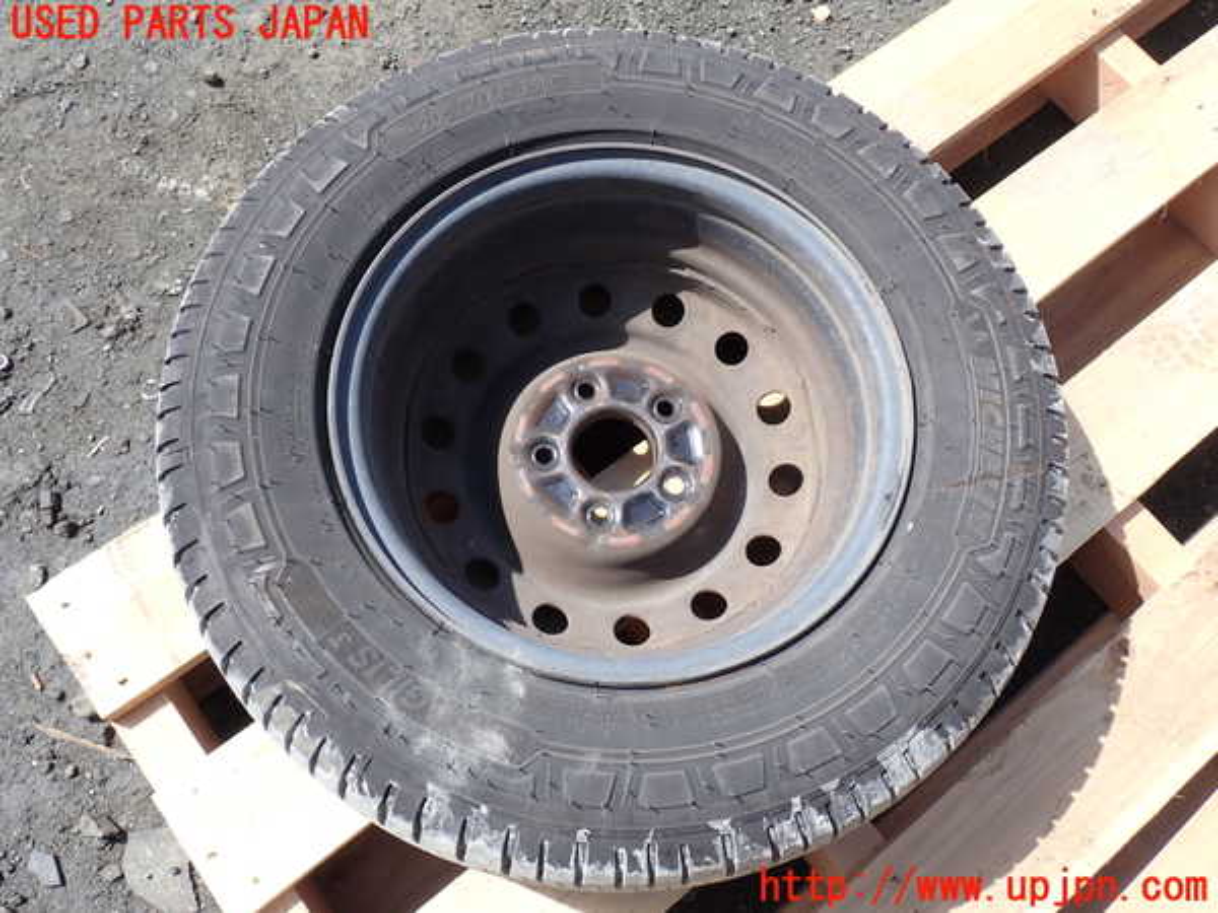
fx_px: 1056
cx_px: 609
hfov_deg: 60.0
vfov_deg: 46.8
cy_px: 456
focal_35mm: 30
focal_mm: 5.4
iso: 100
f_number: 3.2
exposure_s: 1/400
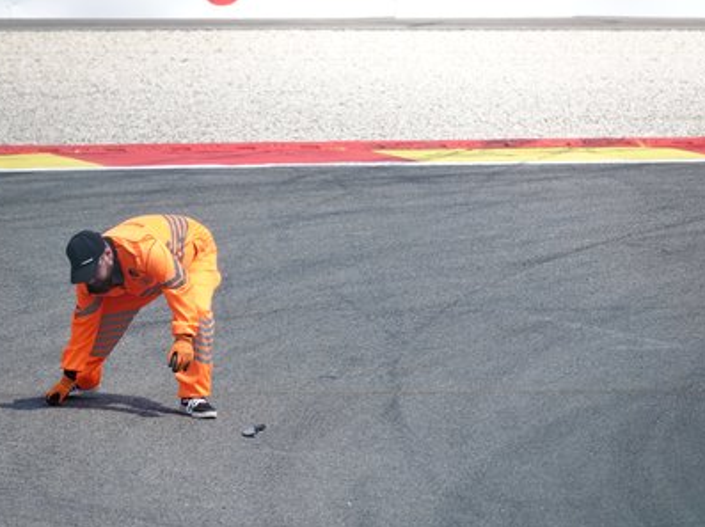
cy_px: 264
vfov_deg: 4.1
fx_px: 7325
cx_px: 346
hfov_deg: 5.5
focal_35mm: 360
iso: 250
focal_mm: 120.91
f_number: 4
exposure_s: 1/800
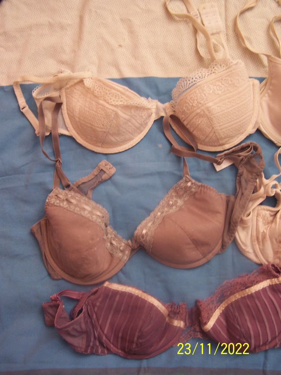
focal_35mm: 38
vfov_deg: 49.0
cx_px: 140
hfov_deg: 37.7
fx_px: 411
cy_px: 188
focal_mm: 6.3
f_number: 2.8
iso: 140
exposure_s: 1/10
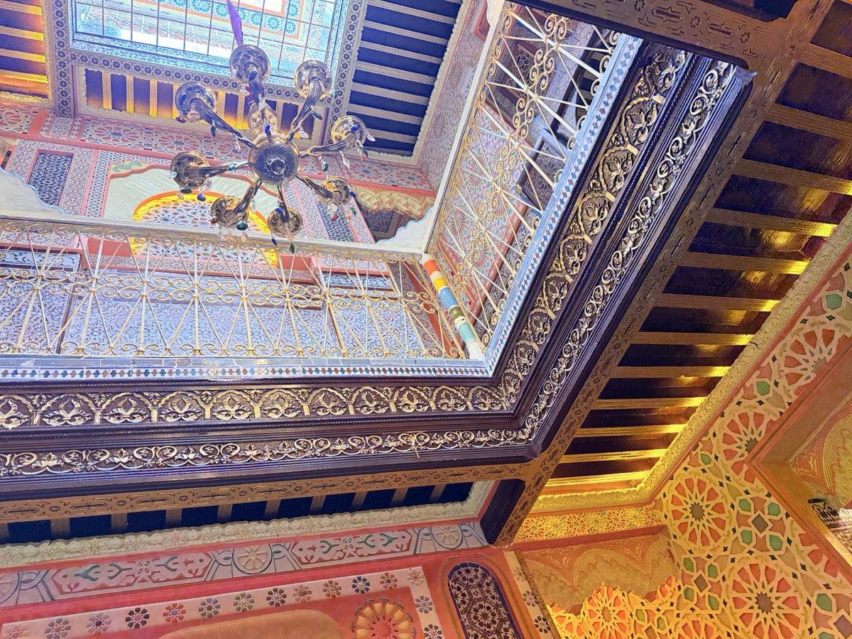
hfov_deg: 71.6
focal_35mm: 24
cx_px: 426
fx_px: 591
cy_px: 320
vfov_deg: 56.8
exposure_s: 1/50
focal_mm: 6.76
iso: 250
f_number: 1.78
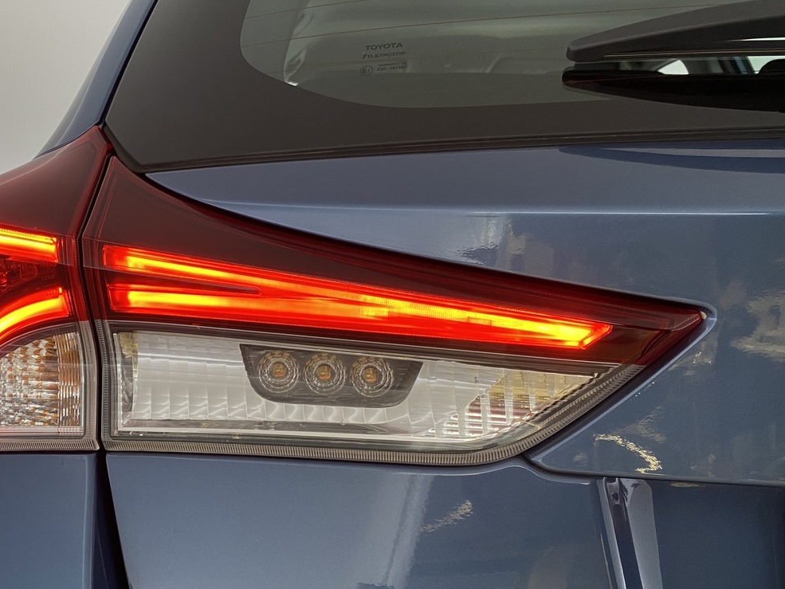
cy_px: 324
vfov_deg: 37.7
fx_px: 862
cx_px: 258
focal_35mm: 38
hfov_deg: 48.1
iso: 64
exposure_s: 1/50
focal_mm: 4.25
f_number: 1.8
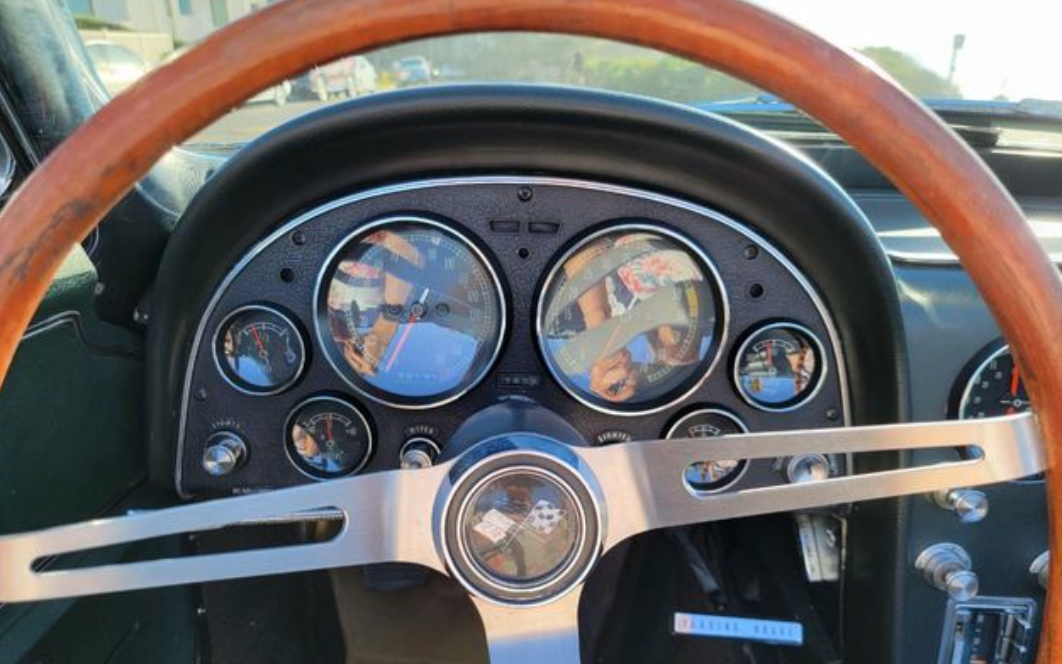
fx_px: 752
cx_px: 523
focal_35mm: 26
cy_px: 399
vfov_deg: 47.3
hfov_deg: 70.4
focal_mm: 6.7
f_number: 1.8
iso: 20
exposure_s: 1/120
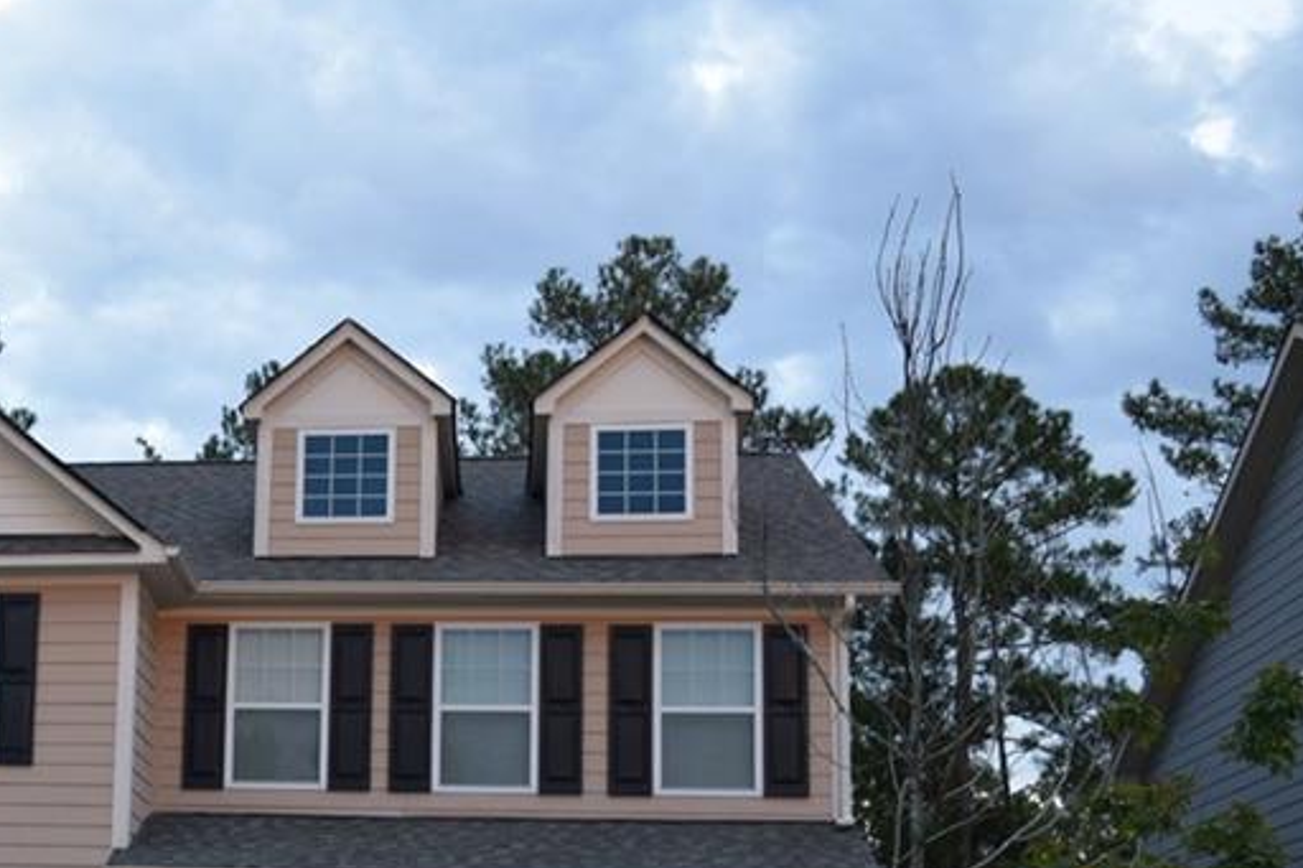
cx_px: 92
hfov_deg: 31.6
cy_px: 797
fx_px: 2171
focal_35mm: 60
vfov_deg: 22.0
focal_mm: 20
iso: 400
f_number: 4.5
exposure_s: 1/80
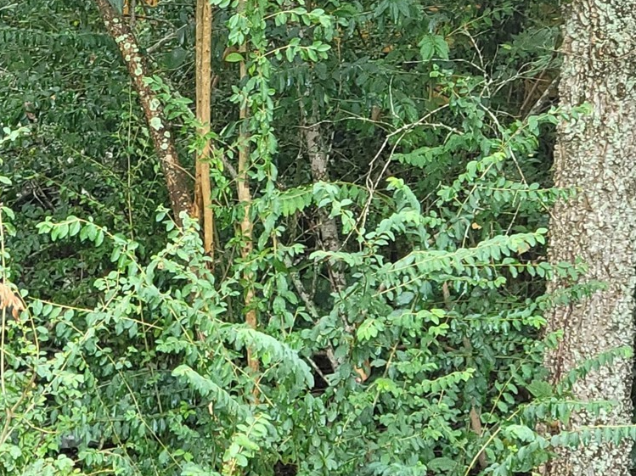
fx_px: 3618
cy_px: 4
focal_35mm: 197
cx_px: 62
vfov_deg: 7.5
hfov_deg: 10.0
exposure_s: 1/60
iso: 50
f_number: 2.4
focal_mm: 9
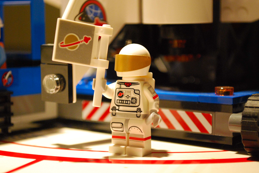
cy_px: 85
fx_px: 609
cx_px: 132
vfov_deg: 16.2
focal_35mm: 85
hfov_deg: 24.0
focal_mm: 55
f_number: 5.6
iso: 1600
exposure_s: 1/15
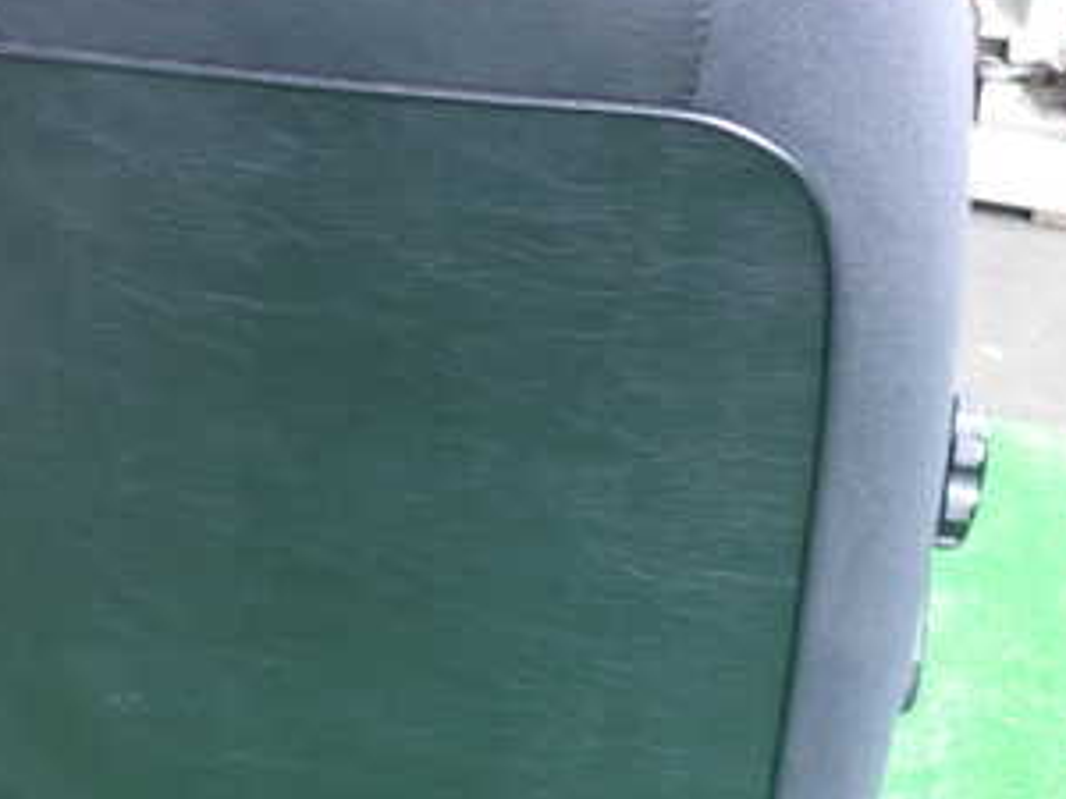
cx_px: 419
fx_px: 1848
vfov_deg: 24.4
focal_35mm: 60
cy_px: 465
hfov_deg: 32.1
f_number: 2.3
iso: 200
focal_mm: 5.4
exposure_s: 1/40
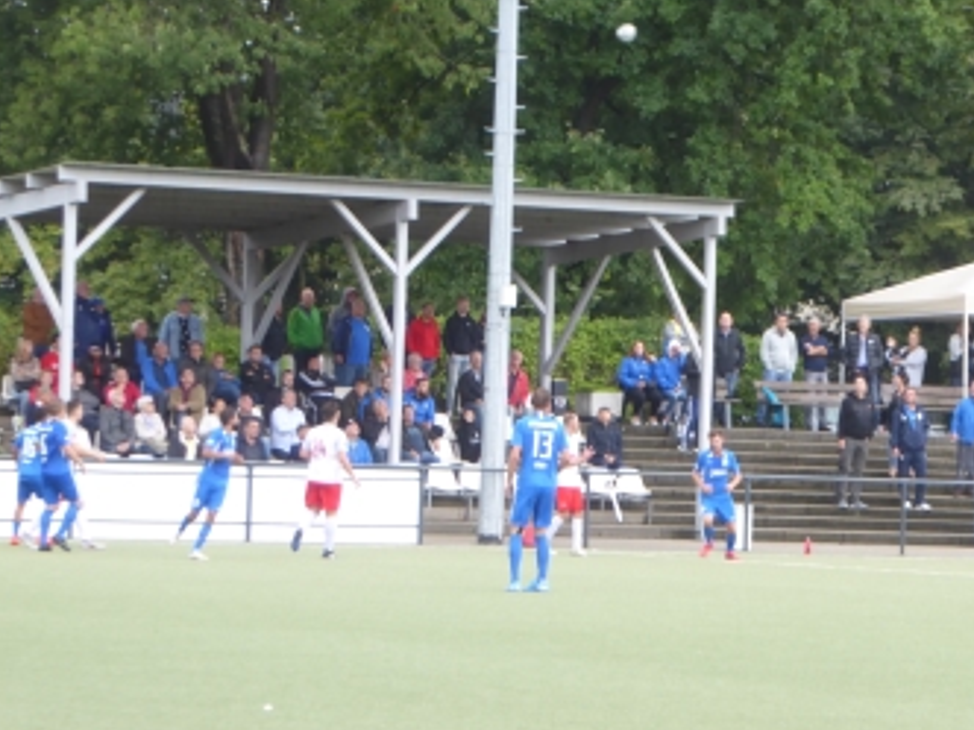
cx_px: 601
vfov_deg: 6.8
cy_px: 325
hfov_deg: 9.1
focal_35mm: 217
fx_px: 6106
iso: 200
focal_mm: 28.7
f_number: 5.5
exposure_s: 1/80
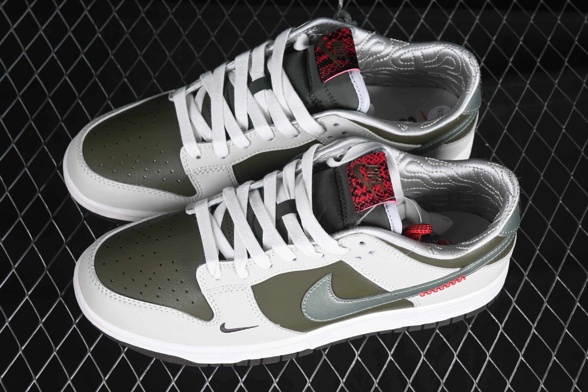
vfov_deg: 18.2
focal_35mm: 75
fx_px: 1225
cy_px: 196
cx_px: 294
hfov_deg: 27.0
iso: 160
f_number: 7.1
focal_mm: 50
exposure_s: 1/80
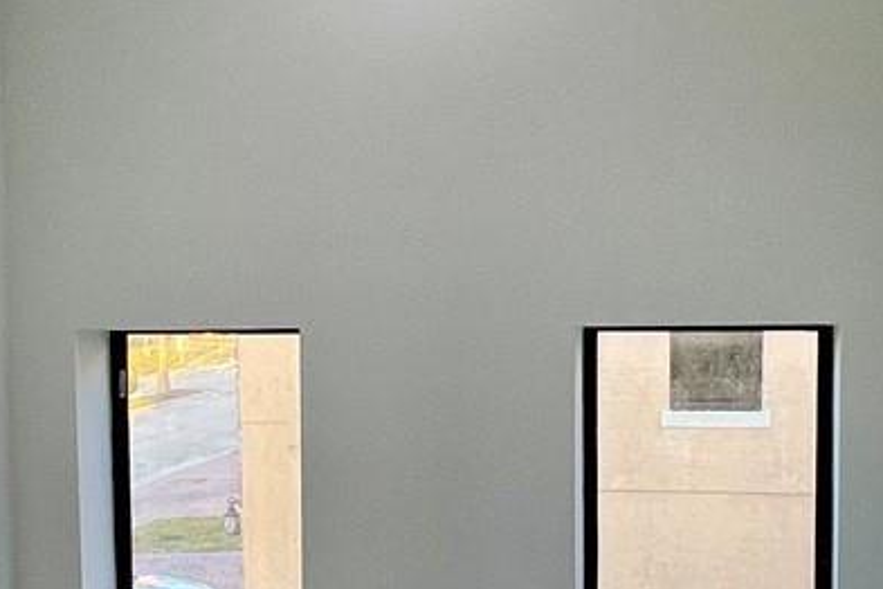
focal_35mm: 55
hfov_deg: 36.2
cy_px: 409
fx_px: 1349
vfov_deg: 24.5
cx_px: 386
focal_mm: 1.57
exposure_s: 1/120
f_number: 1.8
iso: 100
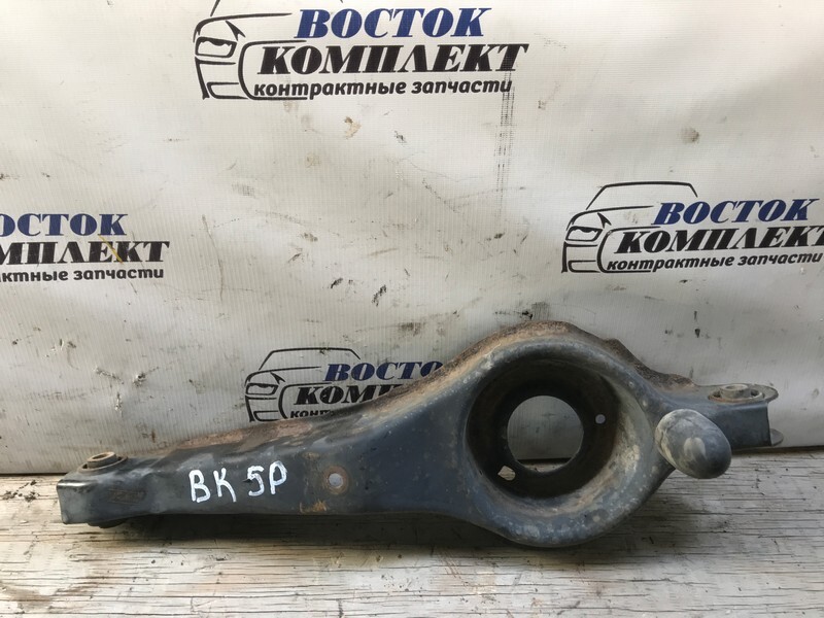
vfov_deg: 49.7
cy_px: 309
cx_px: 412
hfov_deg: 63.4
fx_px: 667
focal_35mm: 28
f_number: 1.8
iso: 32
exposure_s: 1/50
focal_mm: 3.99
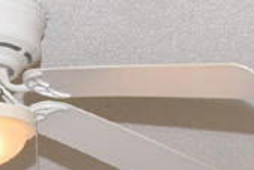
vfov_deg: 5.2
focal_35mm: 248
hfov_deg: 8.3
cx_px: 155
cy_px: 579
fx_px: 1753
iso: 360
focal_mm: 22
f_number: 5.6
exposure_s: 1/125
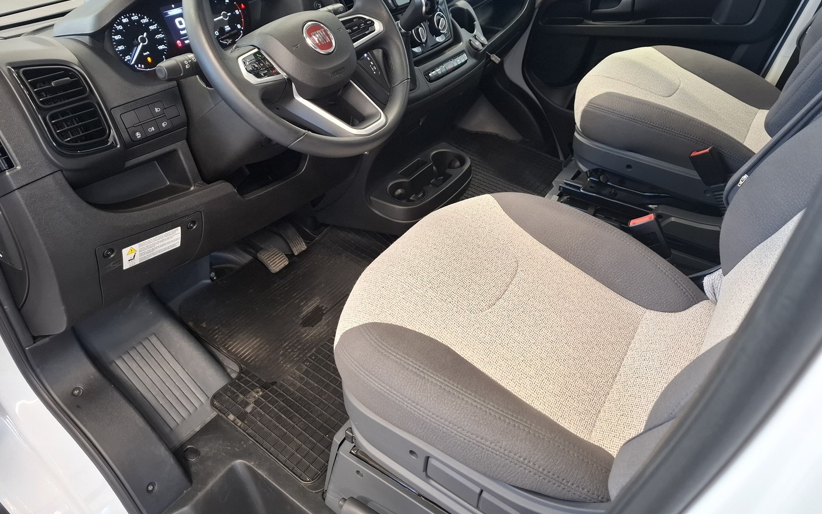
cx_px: 402
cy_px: 203
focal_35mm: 25
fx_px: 560
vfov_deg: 49.0
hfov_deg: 72.5
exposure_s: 1/50
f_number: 1.8
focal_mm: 5.54
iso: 250
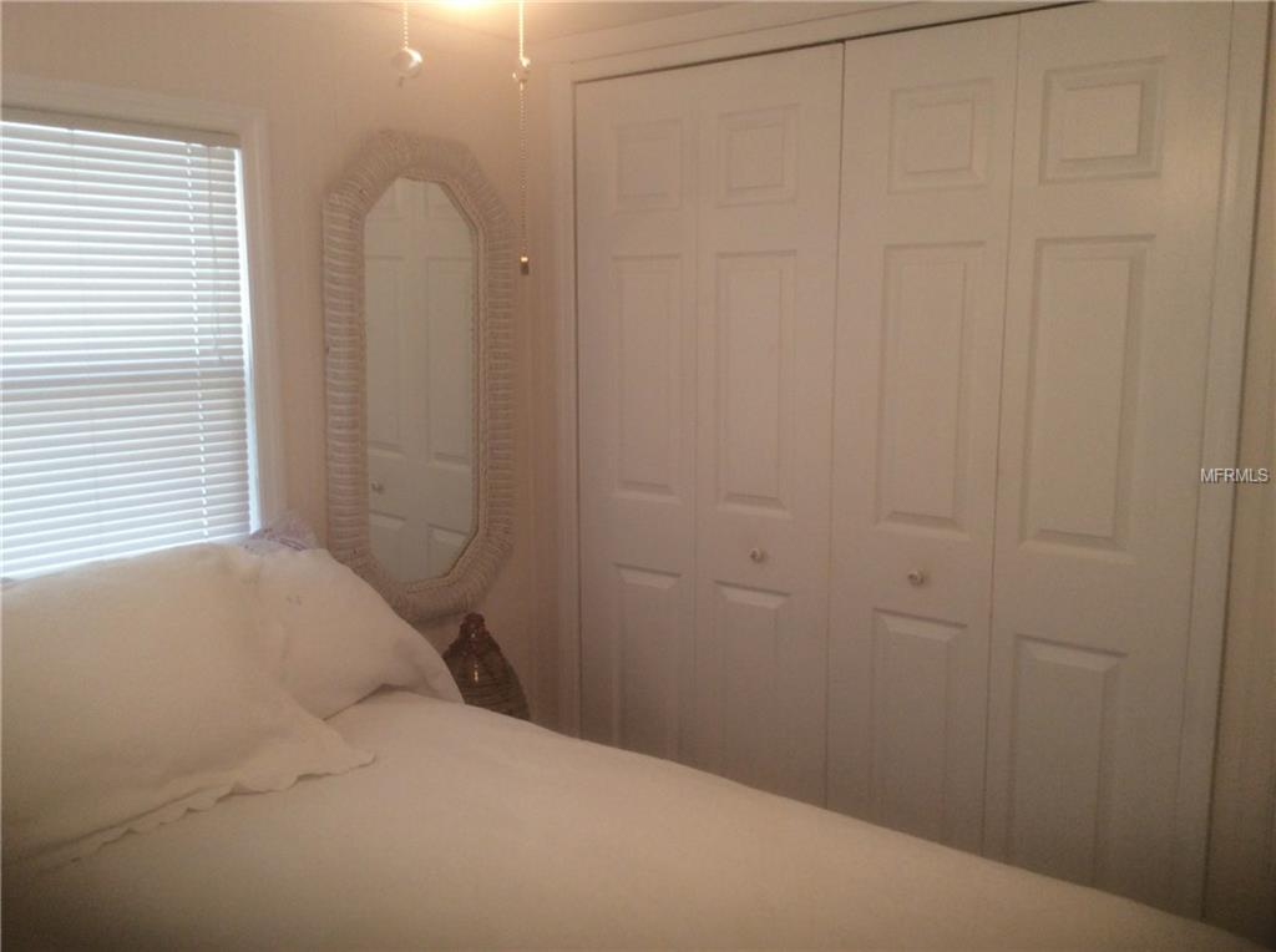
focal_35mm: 32
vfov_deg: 44.0
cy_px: 476
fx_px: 1177
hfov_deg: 56.9
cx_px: 638
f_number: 2.4
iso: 50
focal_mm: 3.3
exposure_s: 1/24
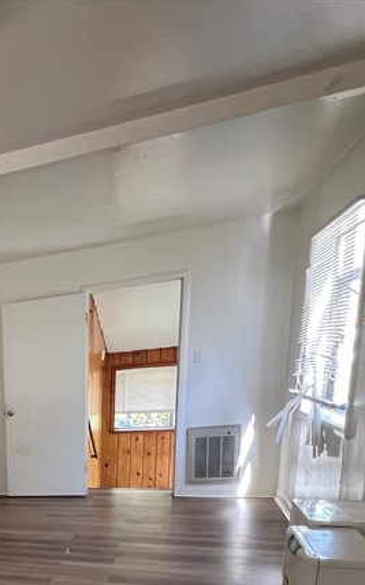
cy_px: 522
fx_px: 526
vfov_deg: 51.6
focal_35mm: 33
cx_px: -137
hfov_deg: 29.1
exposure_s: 1/120
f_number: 1.8
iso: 200
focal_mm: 1.57
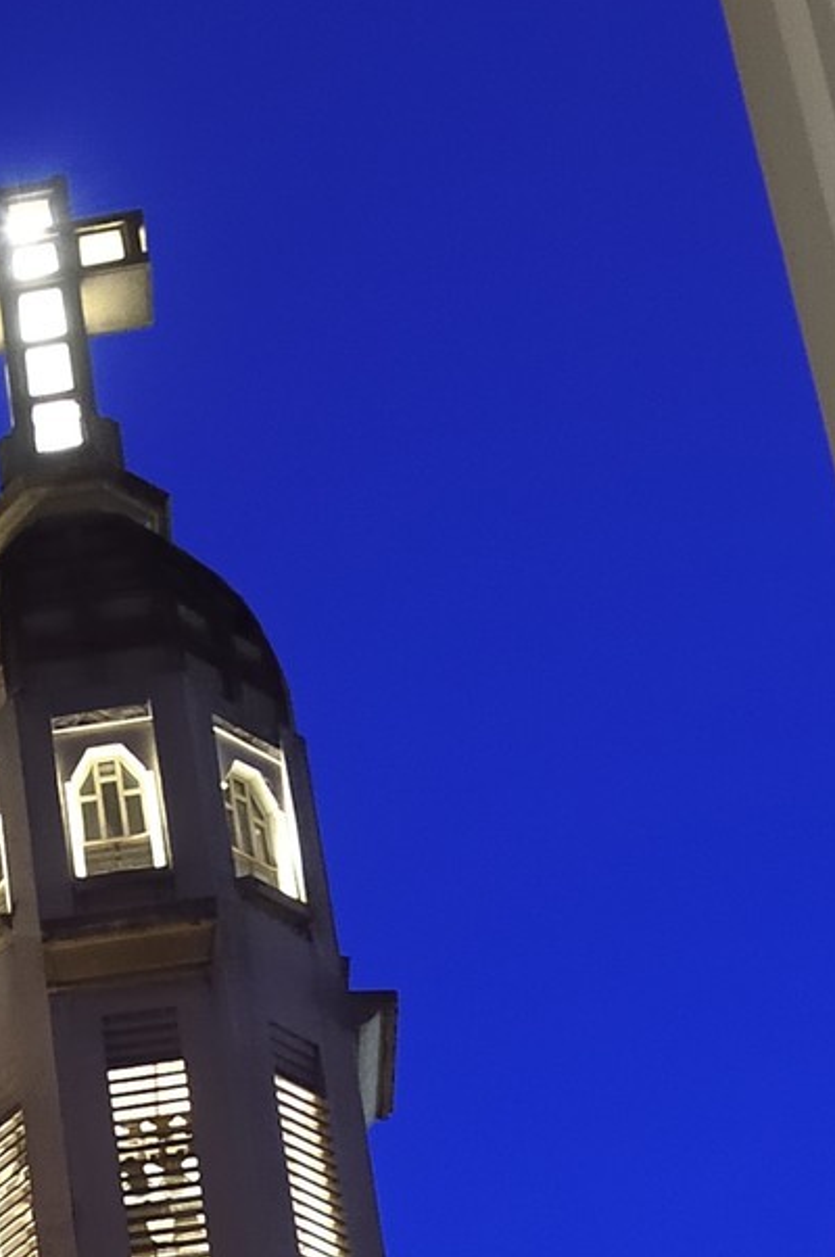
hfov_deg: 10.0
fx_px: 4463
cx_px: -724
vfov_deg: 14.7
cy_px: 1998
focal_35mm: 128
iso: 1600
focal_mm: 32
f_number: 6.3
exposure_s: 1/3.33
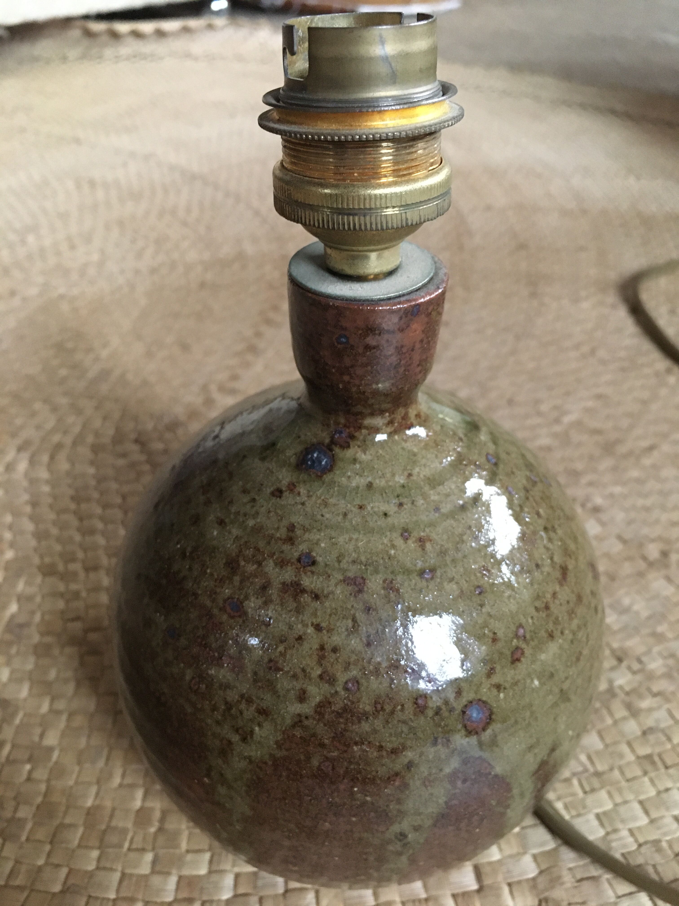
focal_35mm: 29
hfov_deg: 48.2
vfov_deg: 61.7
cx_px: 340
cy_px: 453
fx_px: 758
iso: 250
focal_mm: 4.15
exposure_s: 1/17
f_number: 2.2
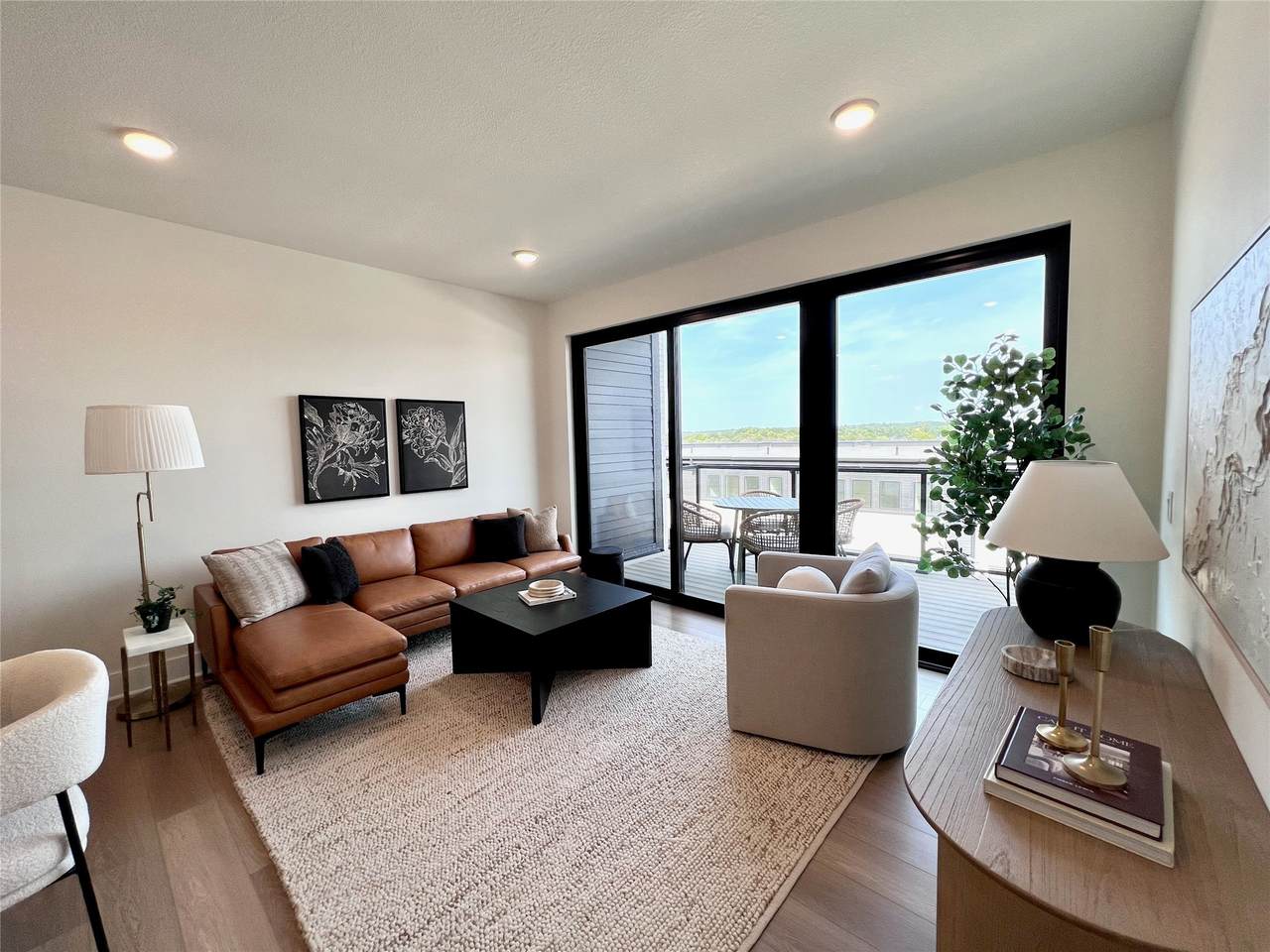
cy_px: 476
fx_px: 477
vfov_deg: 89.9
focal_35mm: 13
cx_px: 635
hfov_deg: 106.2
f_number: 1.8
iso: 32
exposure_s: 1/175
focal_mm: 1.57
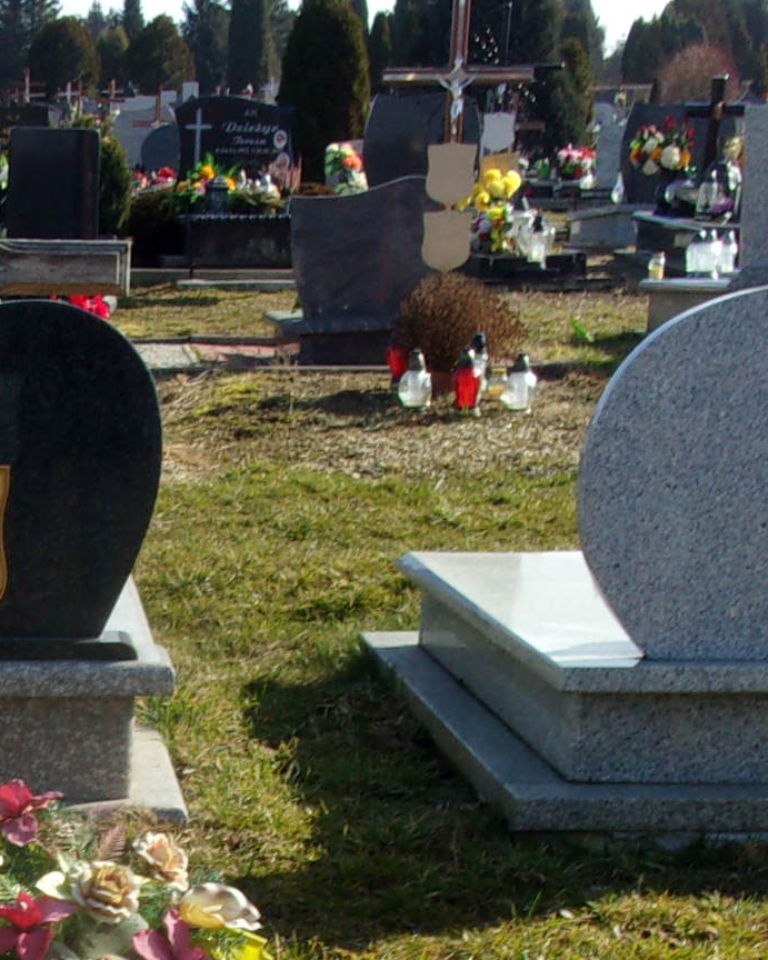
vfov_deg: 22.1
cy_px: 1041
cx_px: -102
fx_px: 2330
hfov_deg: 18.0
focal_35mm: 82
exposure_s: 1/58
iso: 80
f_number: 10.8
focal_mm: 5.1
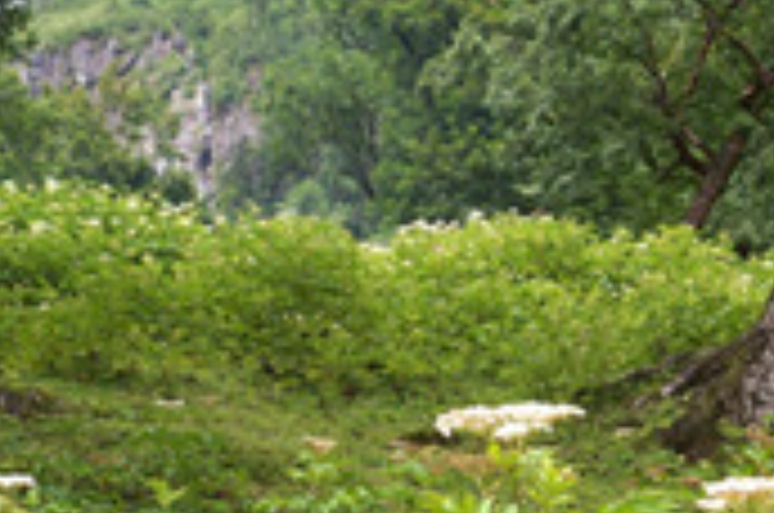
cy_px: 459
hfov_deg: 19.3
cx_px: 432
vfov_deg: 12.8
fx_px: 2275
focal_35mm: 106
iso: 64
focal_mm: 6.2
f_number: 3.5
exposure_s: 1/320
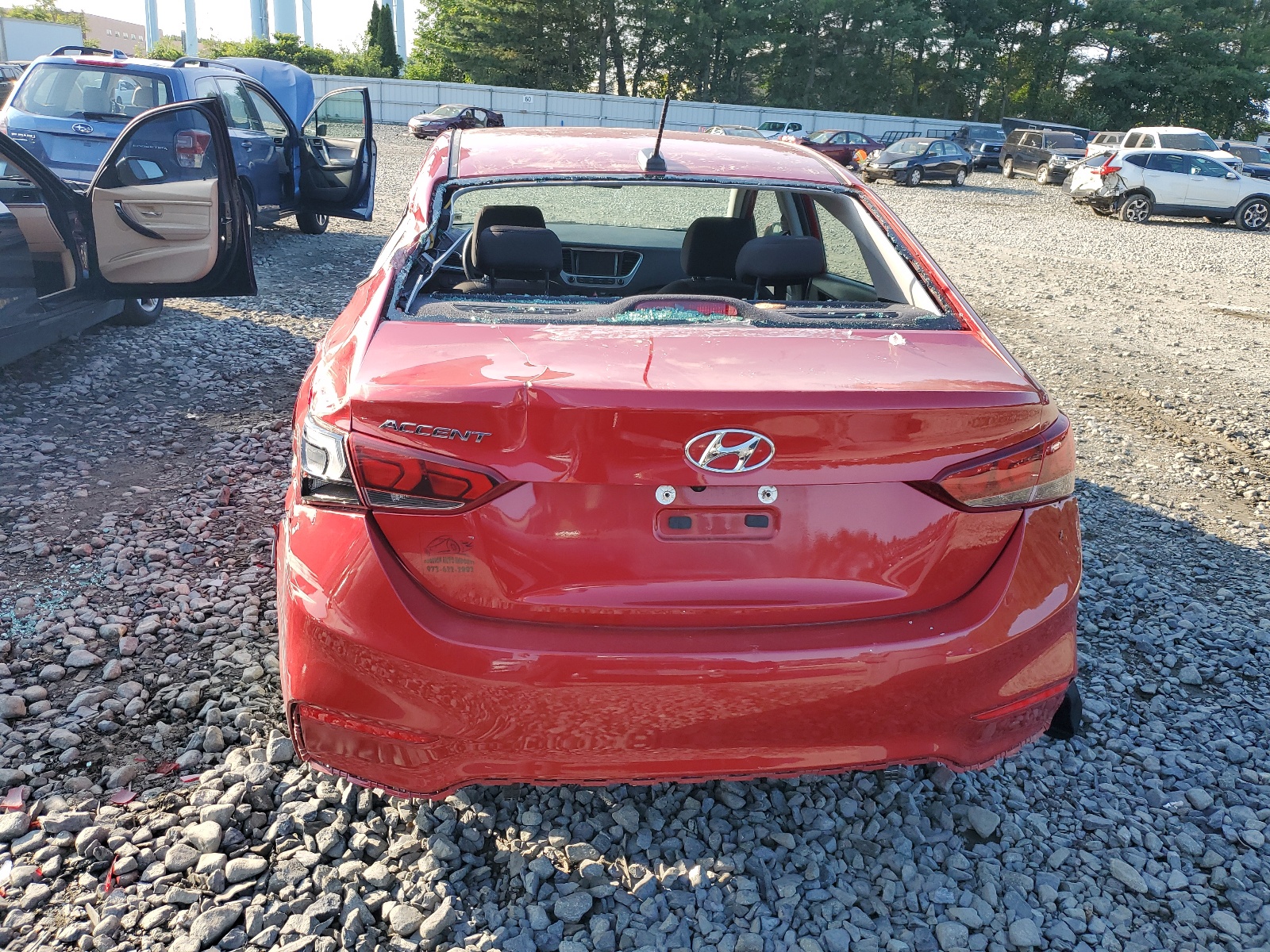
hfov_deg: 67.3
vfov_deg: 53.1
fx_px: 954
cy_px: 476
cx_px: 635
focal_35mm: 26
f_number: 1.5
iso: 50
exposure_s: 1/833
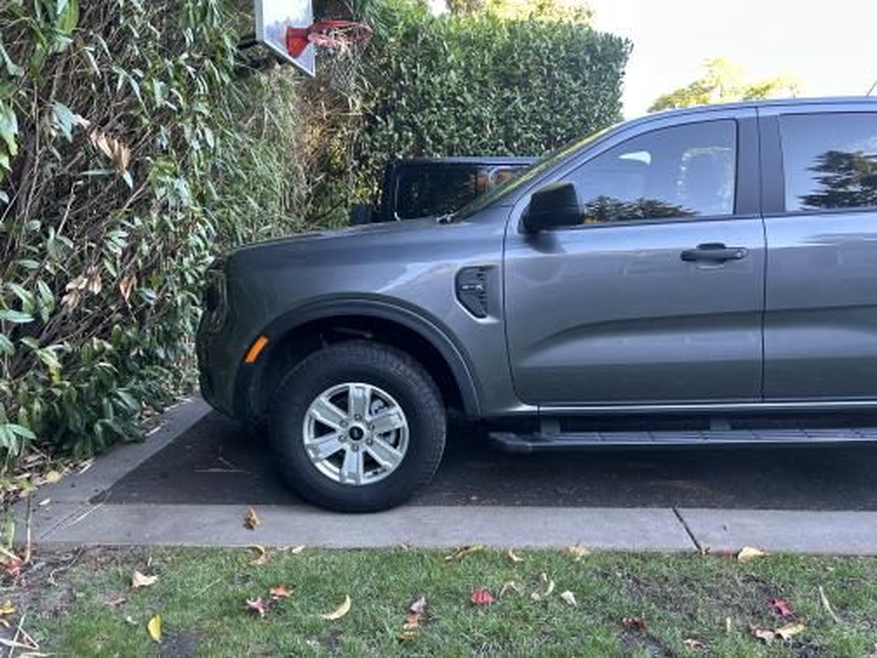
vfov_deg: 53.1
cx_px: 438
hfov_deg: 67.3
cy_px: 329
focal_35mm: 26
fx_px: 659
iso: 80
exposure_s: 1/121
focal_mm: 5.7
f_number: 1.5
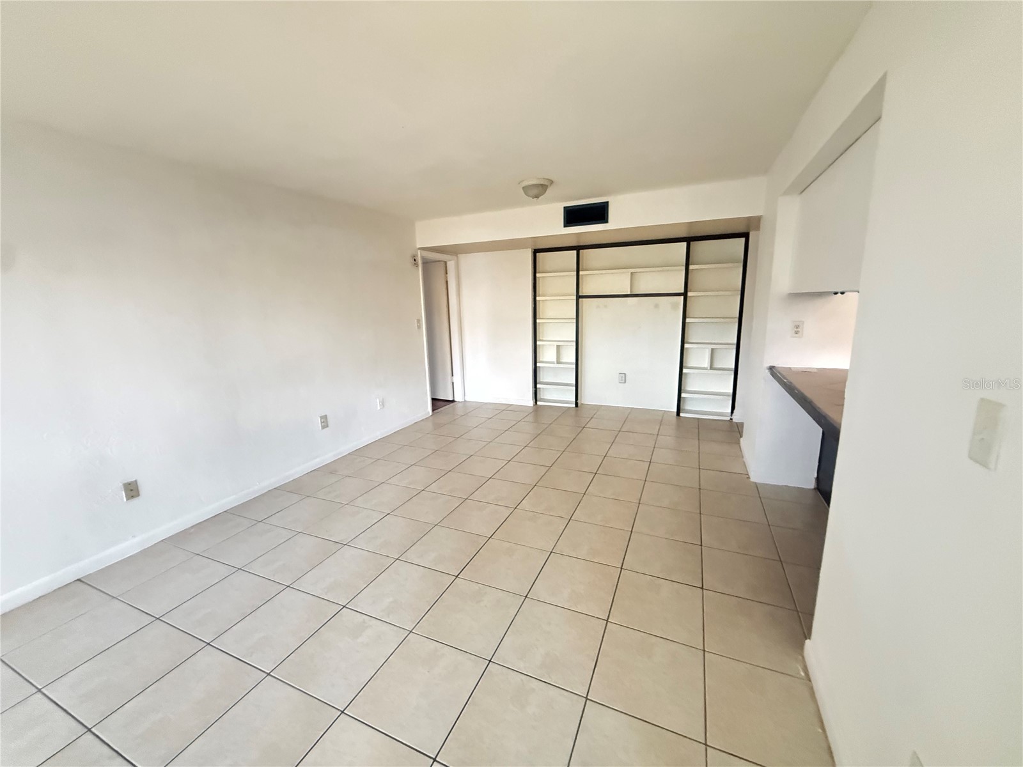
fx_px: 414
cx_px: 512
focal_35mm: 14
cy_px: 384
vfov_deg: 85.7
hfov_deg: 102.1
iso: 1000
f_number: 2.2
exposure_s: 1/60
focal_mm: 2.22
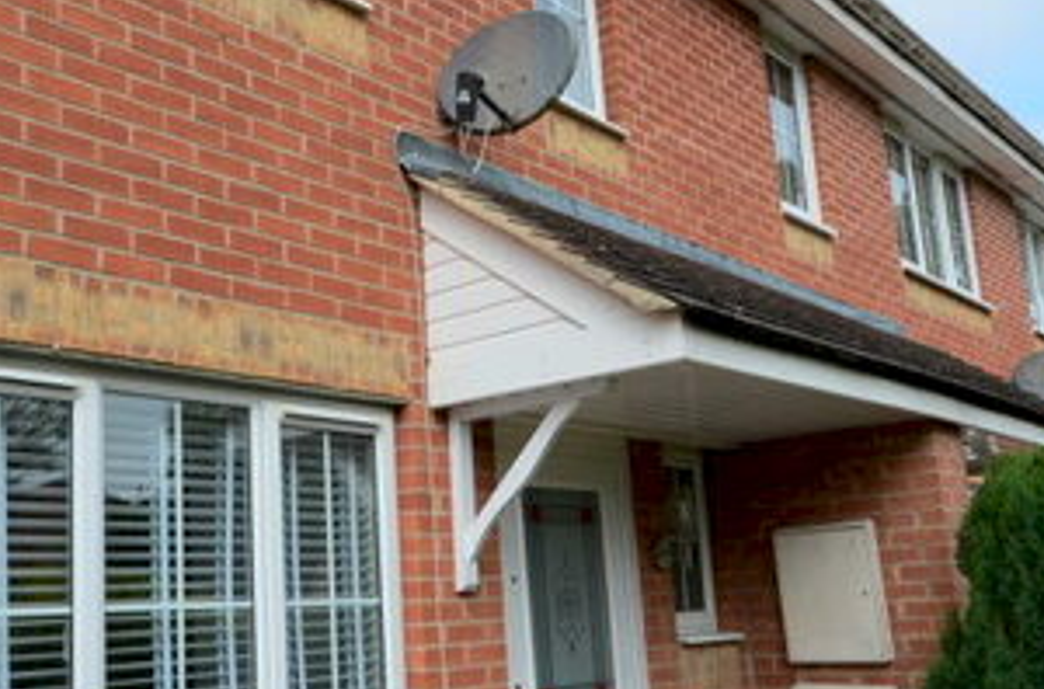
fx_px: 1012
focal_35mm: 35
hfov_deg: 52.9
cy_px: 398
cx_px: 306
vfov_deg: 37.5
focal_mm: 10
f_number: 7.1
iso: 100
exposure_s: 1/200
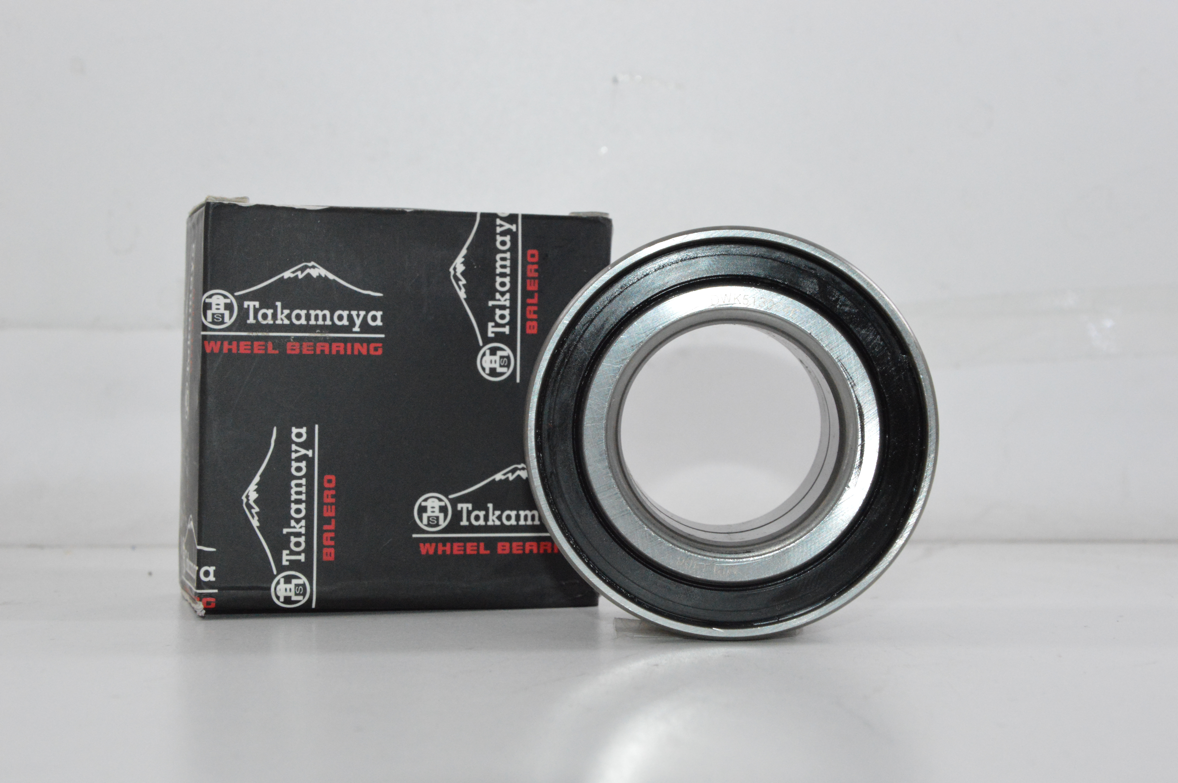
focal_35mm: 78
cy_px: 392
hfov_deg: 26.0
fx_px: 2550
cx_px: 589
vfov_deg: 17.5
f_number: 11
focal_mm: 52
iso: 3200
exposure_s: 1/125
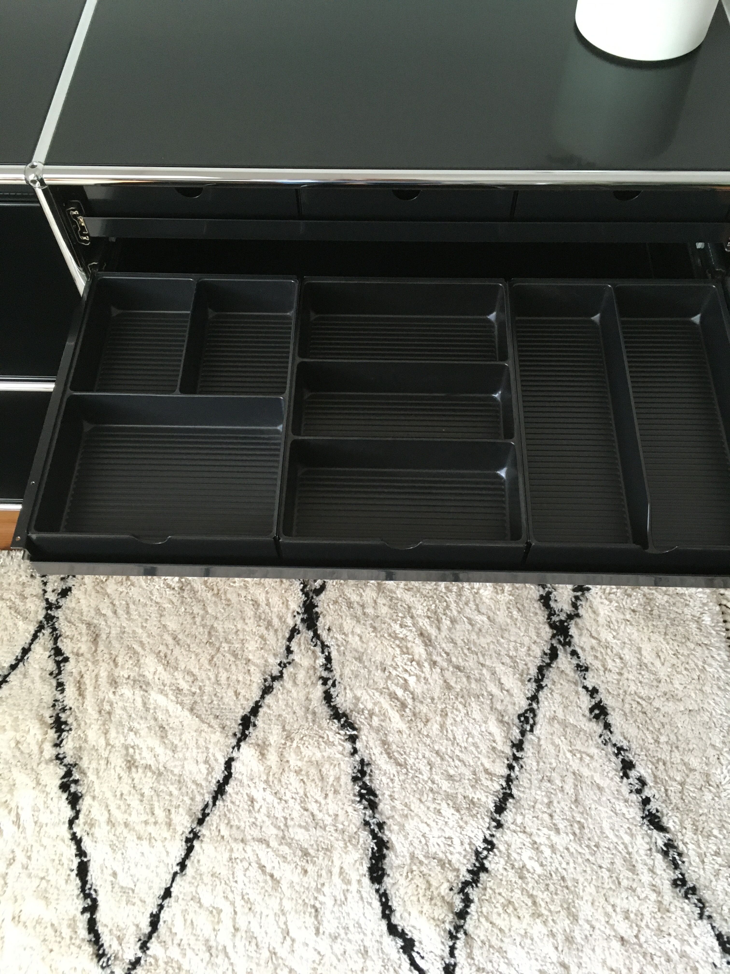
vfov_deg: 61.7
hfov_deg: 48.2
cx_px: 365
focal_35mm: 29
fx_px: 815
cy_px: 487
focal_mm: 4.15
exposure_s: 1/33
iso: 200
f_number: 2.2
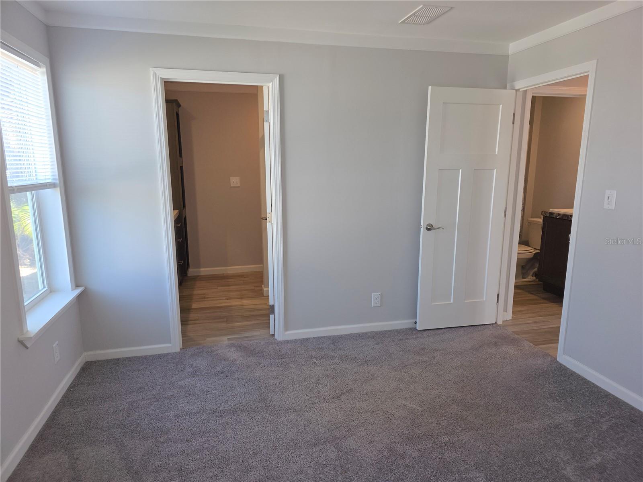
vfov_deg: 58.9
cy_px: 241
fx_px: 427
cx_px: 322
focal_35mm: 23
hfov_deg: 73.9
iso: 40
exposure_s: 1/60
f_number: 1.7
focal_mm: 6.3
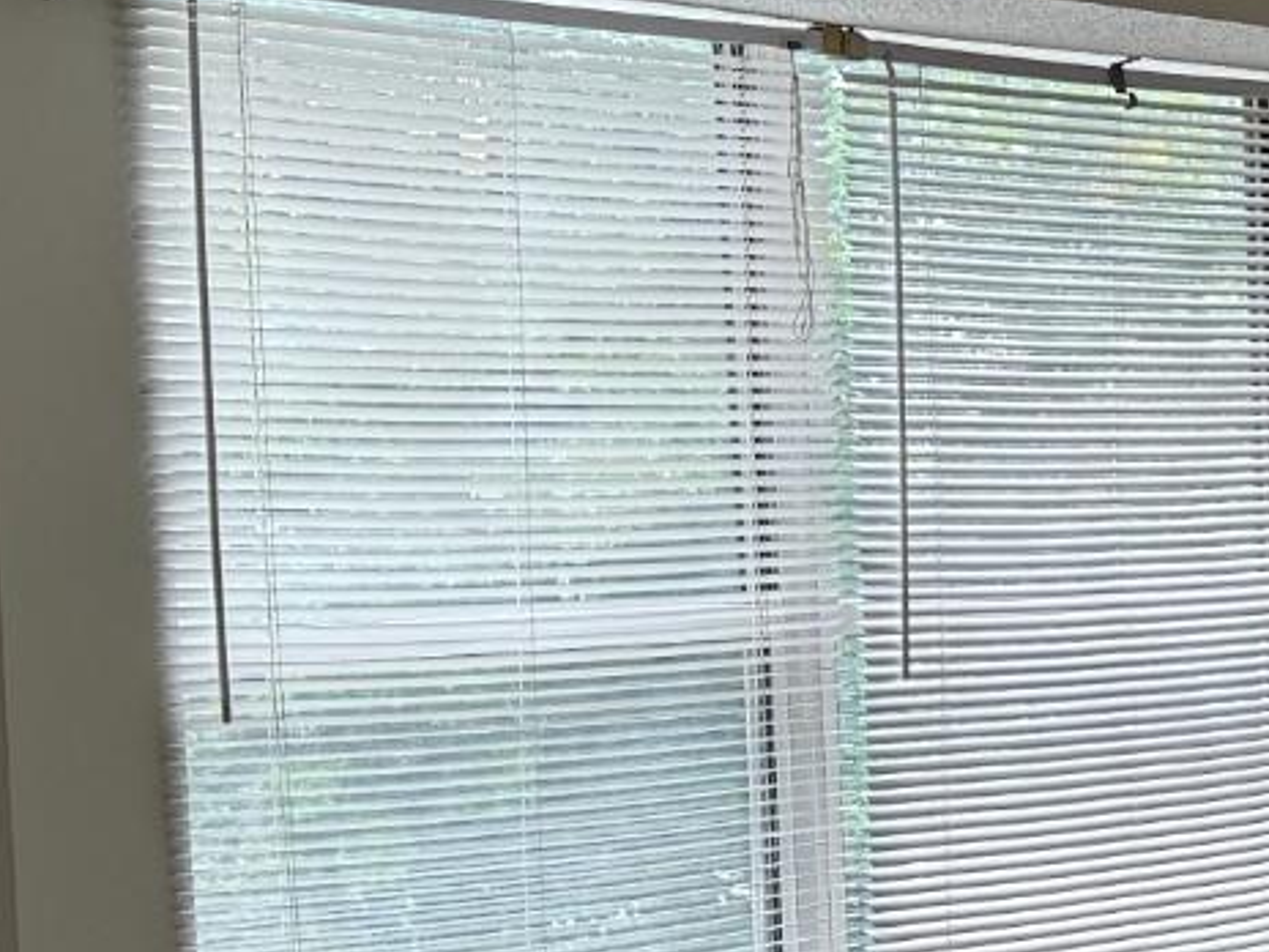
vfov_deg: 13.8
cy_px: 919
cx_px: 2079
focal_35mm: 106
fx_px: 3886
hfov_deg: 16.4
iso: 64
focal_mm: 6.76
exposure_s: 1/120
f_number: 1.78
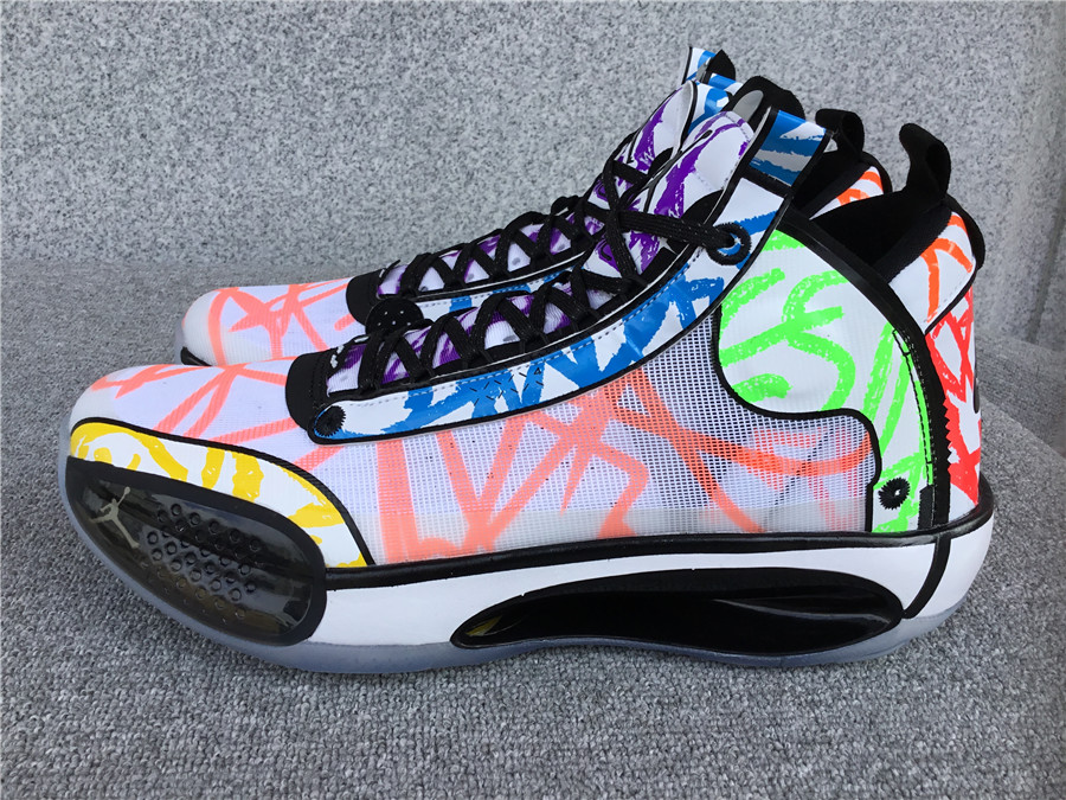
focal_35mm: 31
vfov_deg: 45.4
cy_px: 400
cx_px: 533
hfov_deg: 58.4
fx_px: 955
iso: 25
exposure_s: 1/426
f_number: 2.4
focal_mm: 3.3
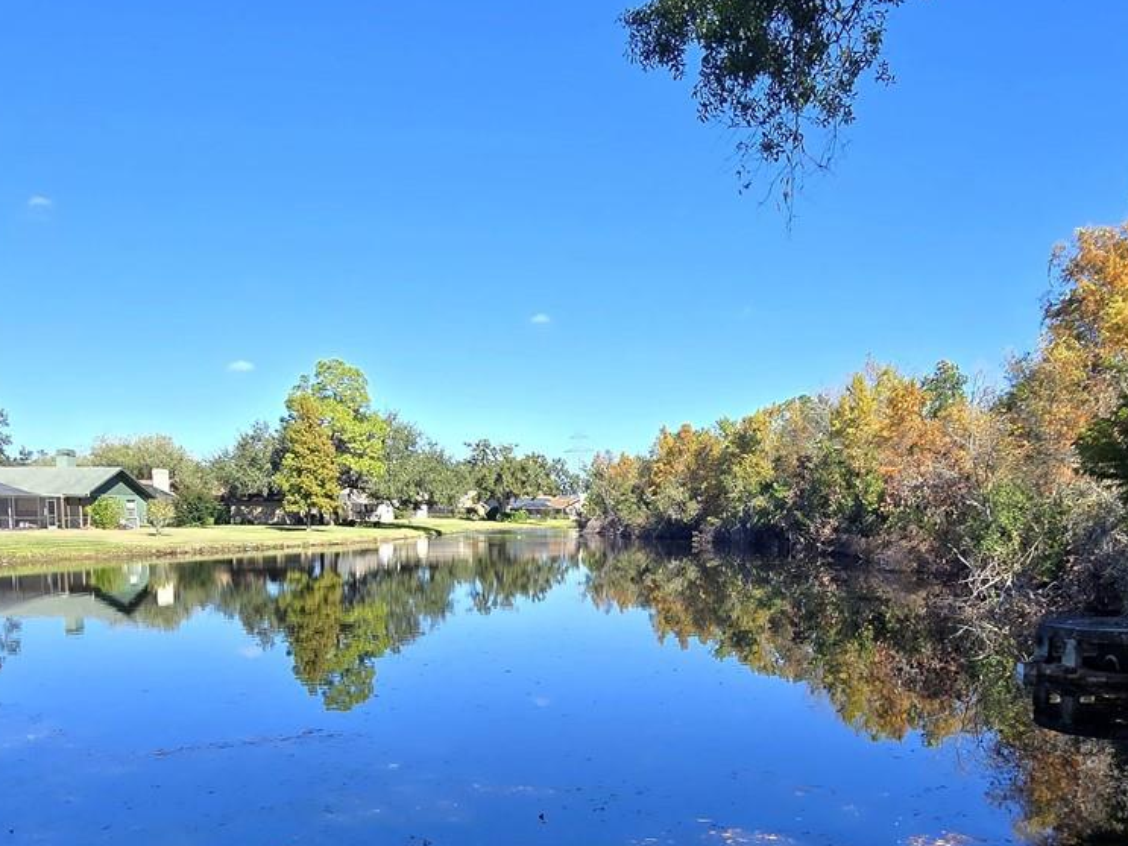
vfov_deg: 48.4
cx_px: 635
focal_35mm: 28
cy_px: 603
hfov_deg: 63.2
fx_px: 912
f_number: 2.2
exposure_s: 1/1195
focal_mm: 2.2
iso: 50
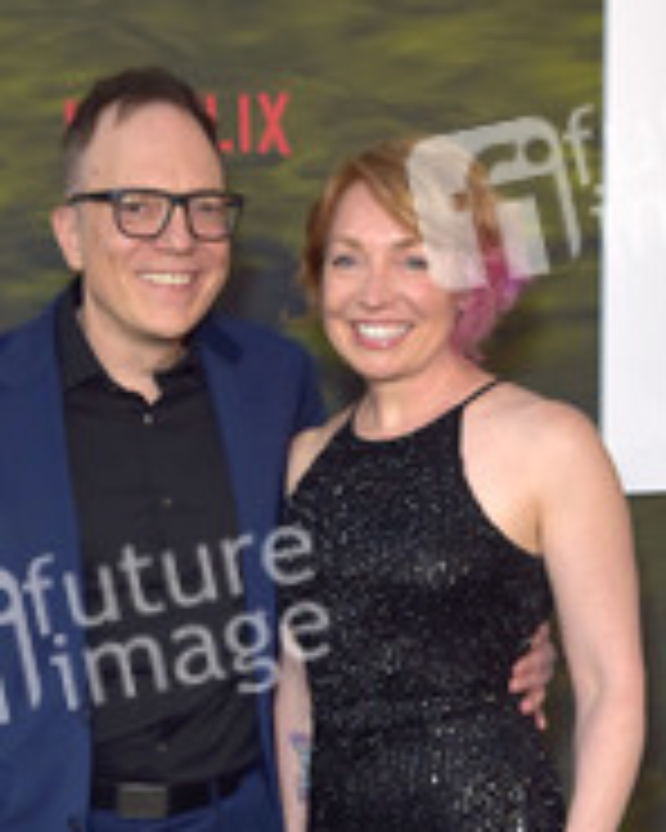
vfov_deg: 23.6
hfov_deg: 19.9
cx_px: 232
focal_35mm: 77
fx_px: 1897
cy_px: 859
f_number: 6.3
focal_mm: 38
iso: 800
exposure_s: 1/200
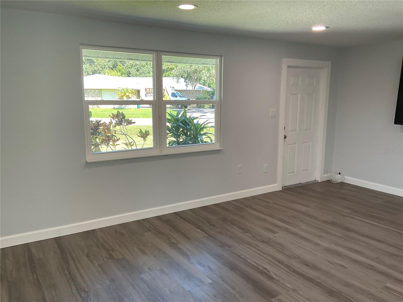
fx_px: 338
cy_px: 151
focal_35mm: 29
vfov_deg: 48.2
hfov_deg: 61.7
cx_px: 202
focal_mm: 3
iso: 64
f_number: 1.8
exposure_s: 1/120
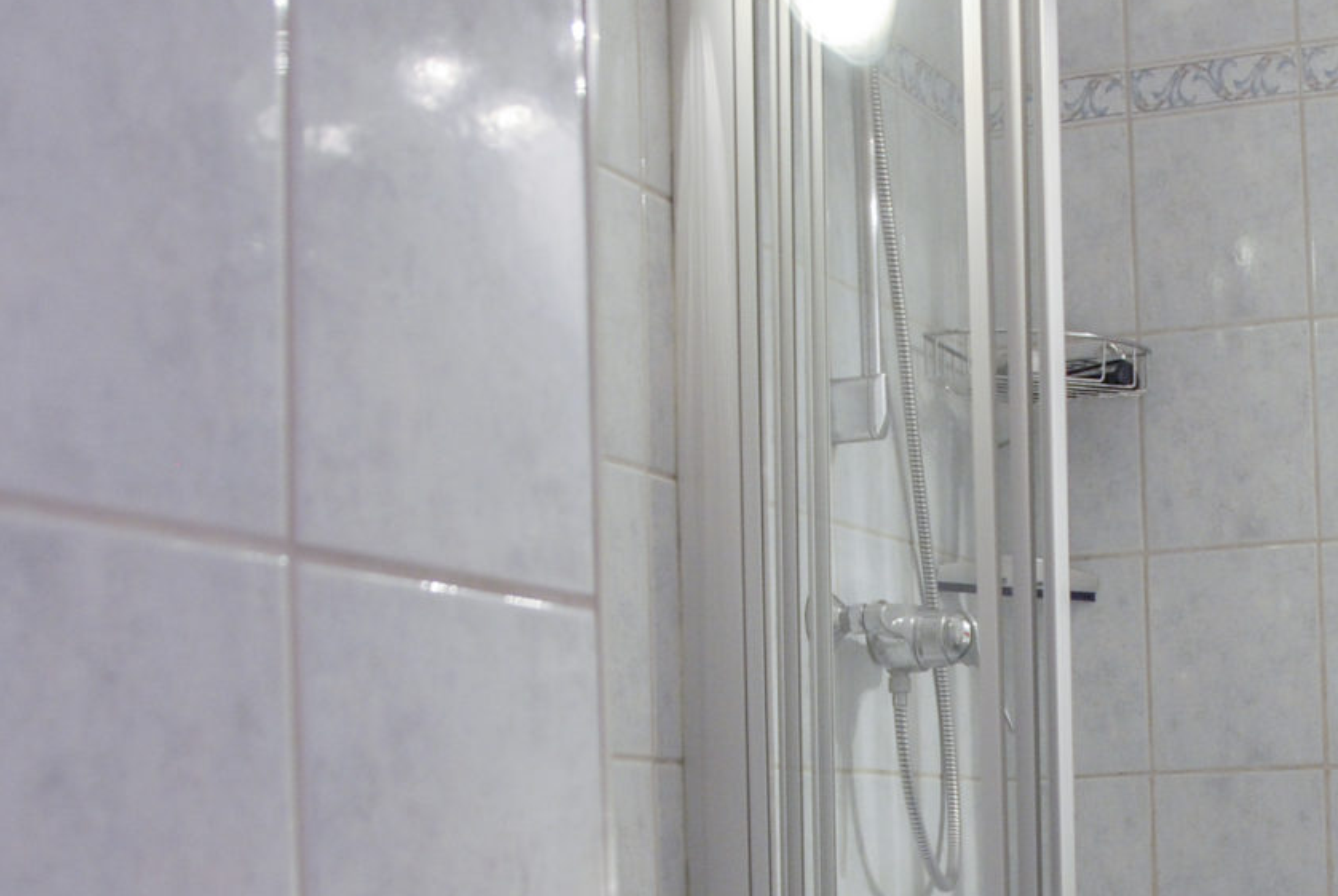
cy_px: 791
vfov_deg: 20.3
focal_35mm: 66
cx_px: 1033
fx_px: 2456
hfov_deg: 29.9
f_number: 3.5
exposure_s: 1/13
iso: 400
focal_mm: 18
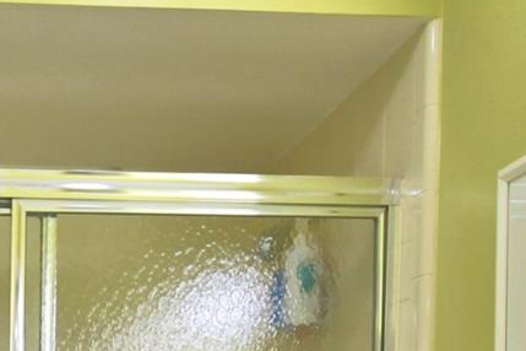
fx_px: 818
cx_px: -29
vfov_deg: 20.8
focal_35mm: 56
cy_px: 519
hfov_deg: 32.1
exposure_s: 1/80
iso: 400
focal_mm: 10
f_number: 4.5
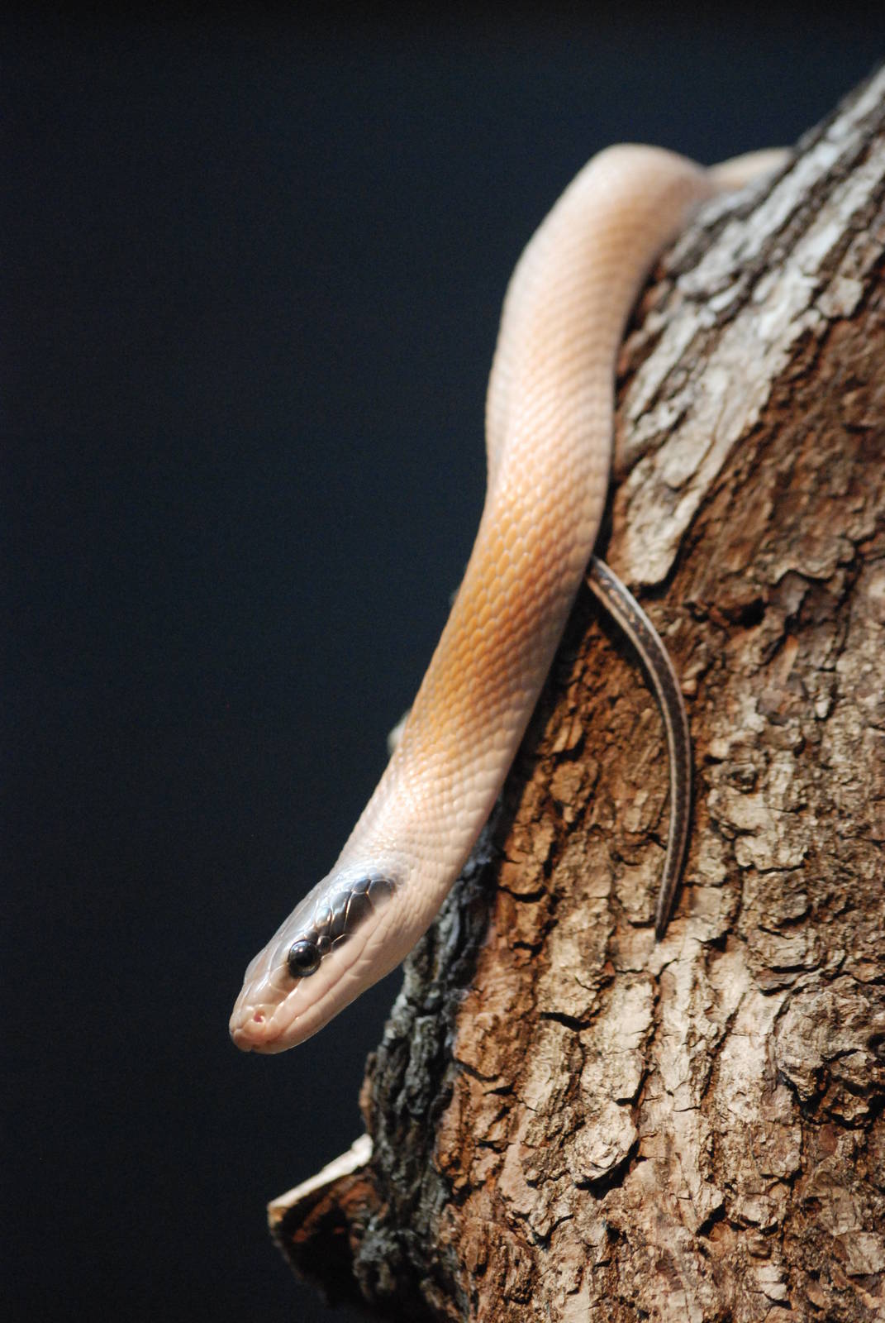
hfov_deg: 7.7
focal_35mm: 180
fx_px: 6618
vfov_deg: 11.4
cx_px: 442
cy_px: 662
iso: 1600
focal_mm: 120
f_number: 4
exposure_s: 1/160
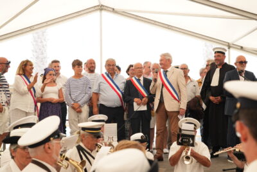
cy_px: 86
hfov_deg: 33.9
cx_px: 128
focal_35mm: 59
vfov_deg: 23.0
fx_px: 421
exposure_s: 1/250
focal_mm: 59
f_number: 5.6
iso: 500
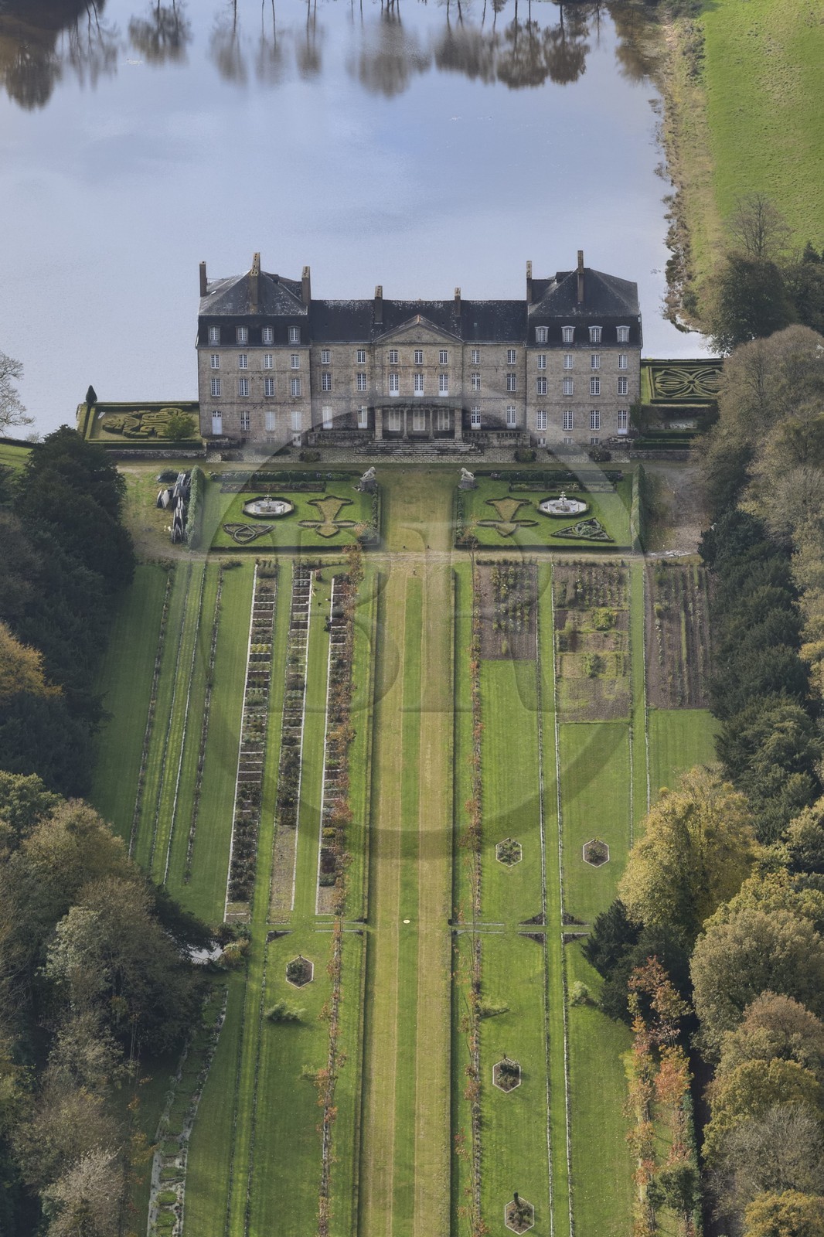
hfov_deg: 9.8
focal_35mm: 140
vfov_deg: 14.7
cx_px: 412
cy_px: 618
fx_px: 4808
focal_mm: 140
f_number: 9
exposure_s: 1/1000
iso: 800
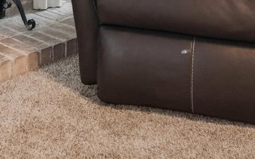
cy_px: -171
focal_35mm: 85
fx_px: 591
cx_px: 75
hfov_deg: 24.2
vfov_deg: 13.1
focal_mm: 14
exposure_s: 1/125
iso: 100
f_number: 4
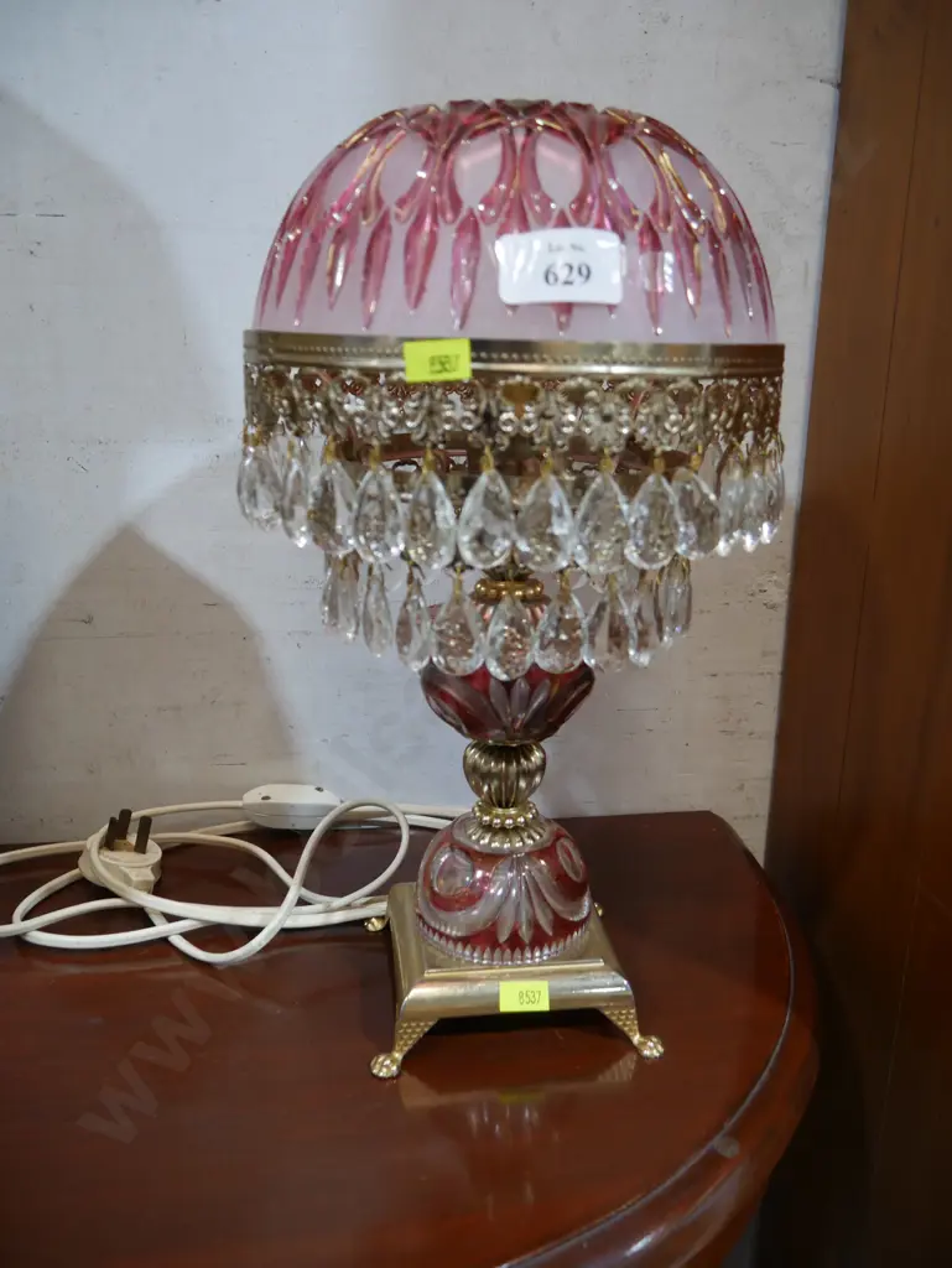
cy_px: 634
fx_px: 1099
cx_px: 476
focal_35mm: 30
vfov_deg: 59.9
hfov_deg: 46.8
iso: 500
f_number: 3.6
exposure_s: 1/60
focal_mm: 15
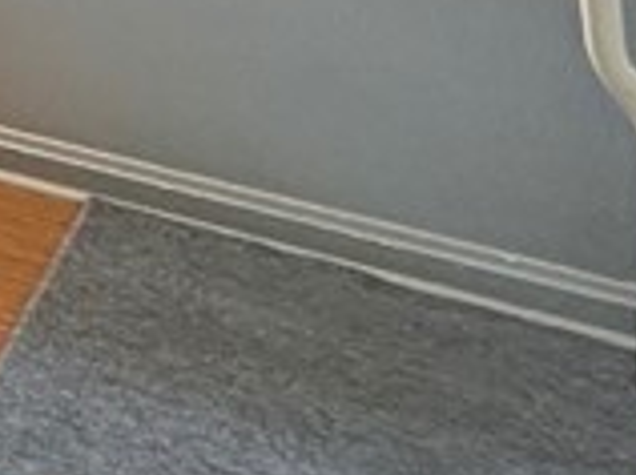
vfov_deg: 13.2
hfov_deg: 10.8
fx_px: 1669
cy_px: -572
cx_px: -1373
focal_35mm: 91
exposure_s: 1/120
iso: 160
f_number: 2.2
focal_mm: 2.22
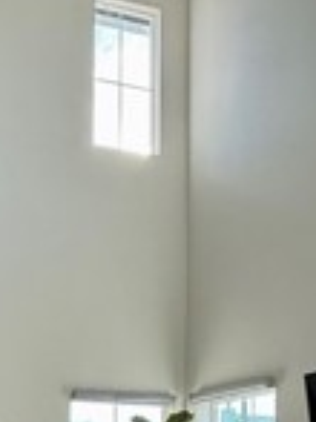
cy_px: 500
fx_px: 744
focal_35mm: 61
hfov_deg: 22.7
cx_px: -26
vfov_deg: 28.0
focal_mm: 2.22
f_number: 2.2
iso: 64
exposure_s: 1/109
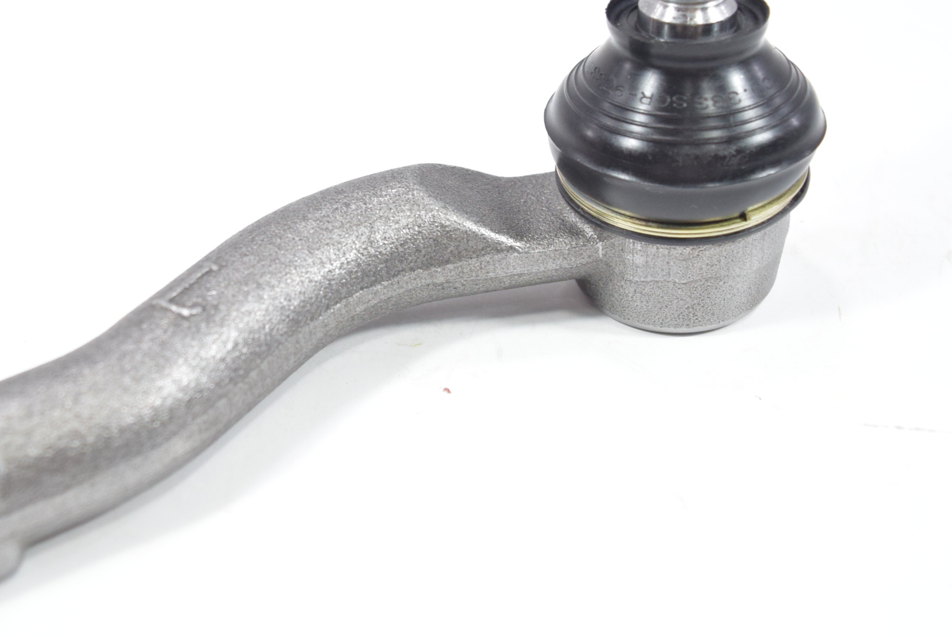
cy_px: 251
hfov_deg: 37.3
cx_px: 379
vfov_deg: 25.5
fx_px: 1403
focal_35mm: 53
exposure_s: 1/250
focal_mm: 18
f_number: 3.5
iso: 800
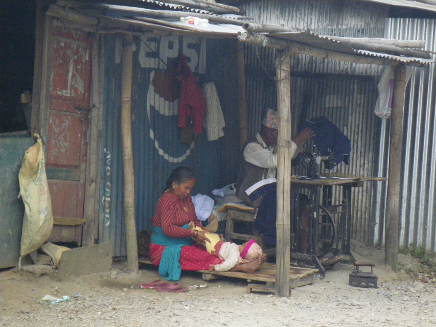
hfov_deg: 14.1
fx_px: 1764
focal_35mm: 140
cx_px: 218
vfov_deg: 10.6
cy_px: 164
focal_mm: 25
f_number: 5.5
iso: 400
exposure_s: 1/250
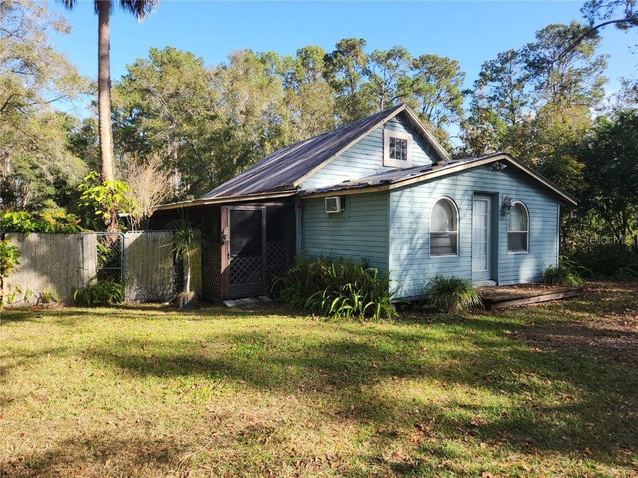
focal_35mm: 23
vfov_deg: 58.9
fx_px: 424
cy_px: 239
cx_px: 319
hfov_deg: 73.9
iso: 20
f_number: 1.8
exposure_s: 1/455
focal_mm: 5.4
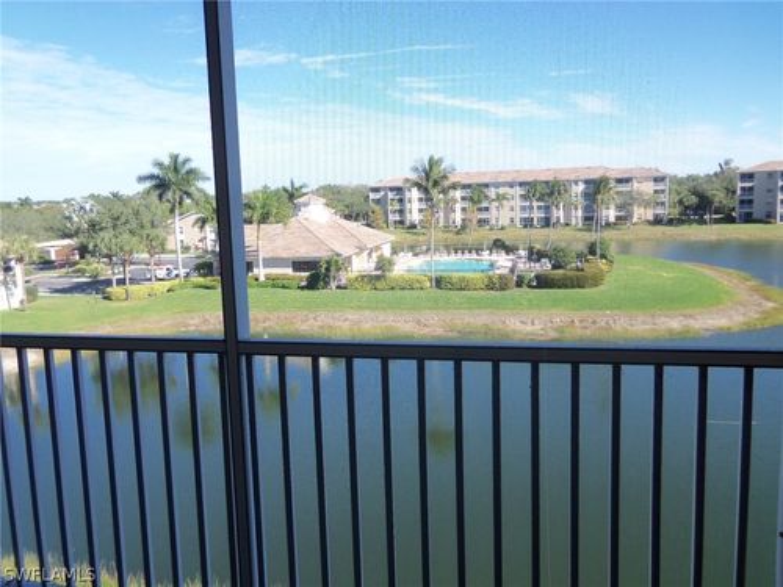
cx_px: 392
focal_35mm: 28
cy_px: 294
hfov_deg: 63.4
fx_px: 633
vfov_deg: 49.7
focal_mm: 5.1
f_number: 3.9
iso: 64
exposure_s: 1/200
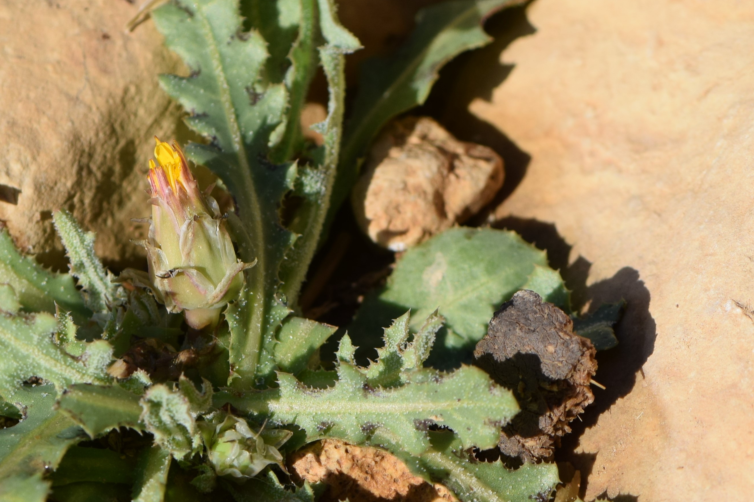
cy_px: 246
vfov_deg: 6.7
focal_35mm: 206
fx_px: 4310
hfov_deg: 10.0
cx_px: 149
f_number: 8
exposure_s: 1/800
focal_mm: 85
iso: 200
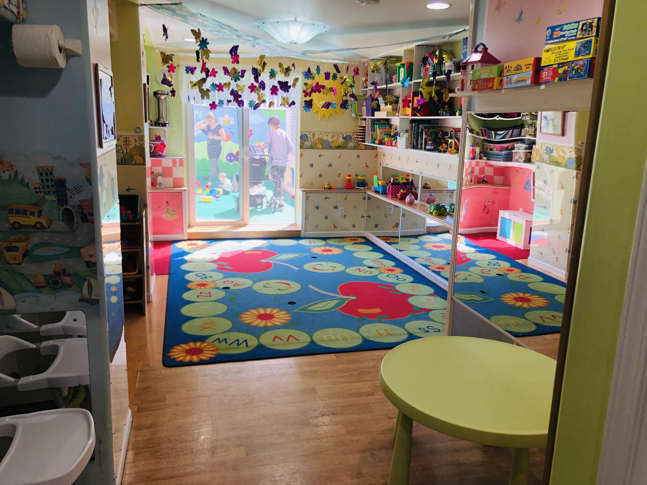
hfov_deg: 63.4
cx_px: 324
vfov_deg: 49.7
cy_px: 242
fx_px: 523
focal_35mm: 28
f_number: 1.8
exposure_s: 1/120
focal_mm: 4
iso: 40
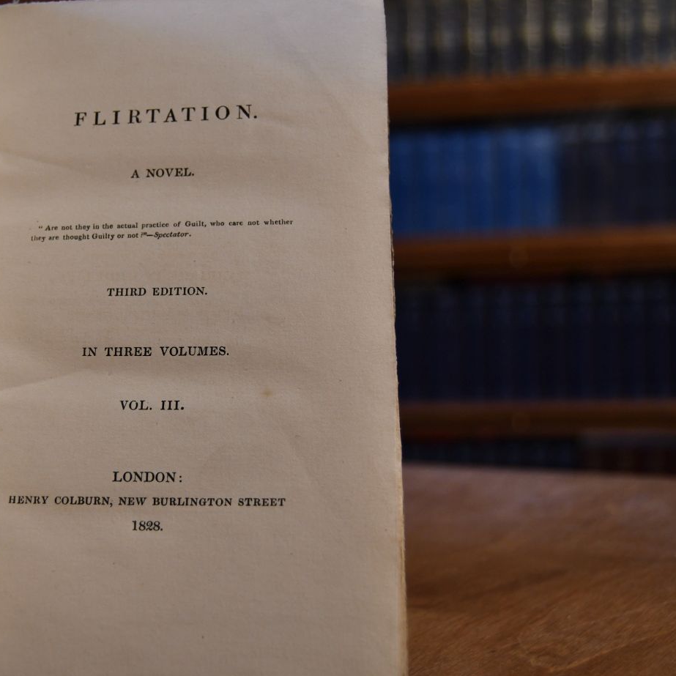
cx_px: 176
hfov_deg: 29.1
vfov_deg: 29.6
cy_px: 340
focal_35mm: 58
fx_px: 1281
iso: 900
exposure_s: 1/125
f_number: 4.2
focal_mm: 30
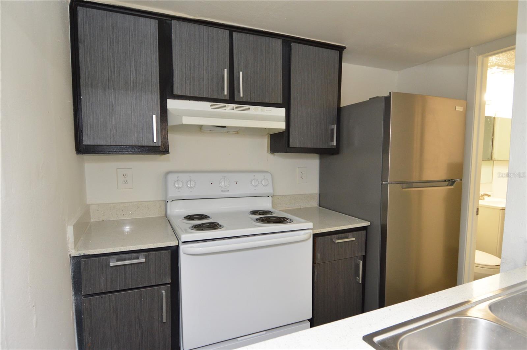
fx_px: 263
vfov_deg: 67.3
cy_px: 175
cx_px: 264
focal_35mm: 18
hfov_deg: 90.1
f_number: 4
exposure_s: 1/60
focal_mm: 12
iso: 640
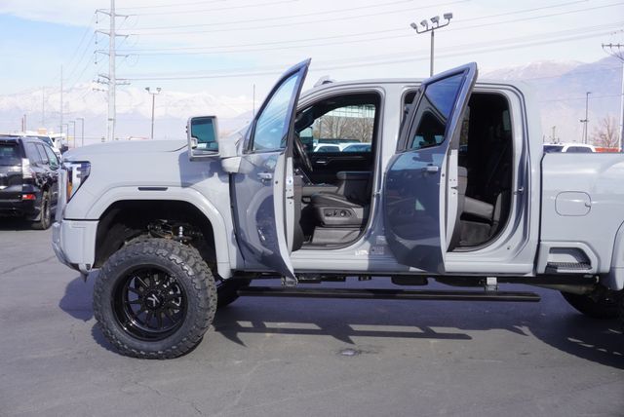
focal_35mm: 40
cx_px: 312
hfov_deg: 47.9
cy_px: 208
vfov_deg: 33.1
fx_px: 703
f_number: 9
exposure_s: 1/125
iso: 100
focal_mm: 27
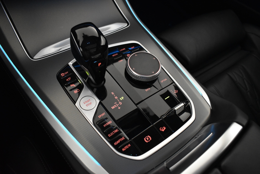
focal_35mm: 27
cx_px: 130
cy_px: 87
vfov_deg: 47.9
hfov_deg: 67.4
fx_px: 195
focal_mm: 18
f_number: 4
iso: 3200
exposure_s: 1/60
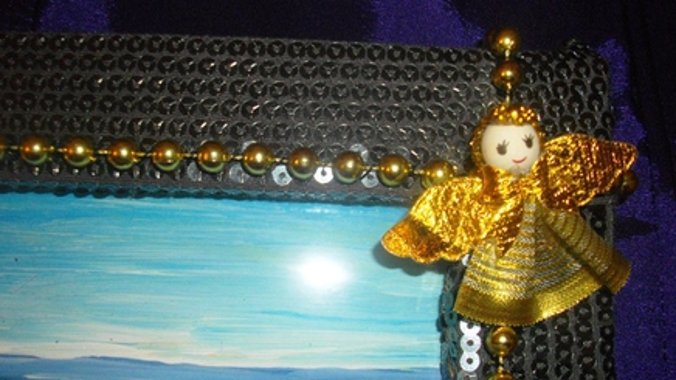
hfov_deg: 55.3
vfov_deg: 32.6
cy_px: 240
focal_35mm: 36
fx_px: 645
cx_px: 335
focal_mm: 5.7
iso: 200
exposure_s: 1/50
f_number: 2.9
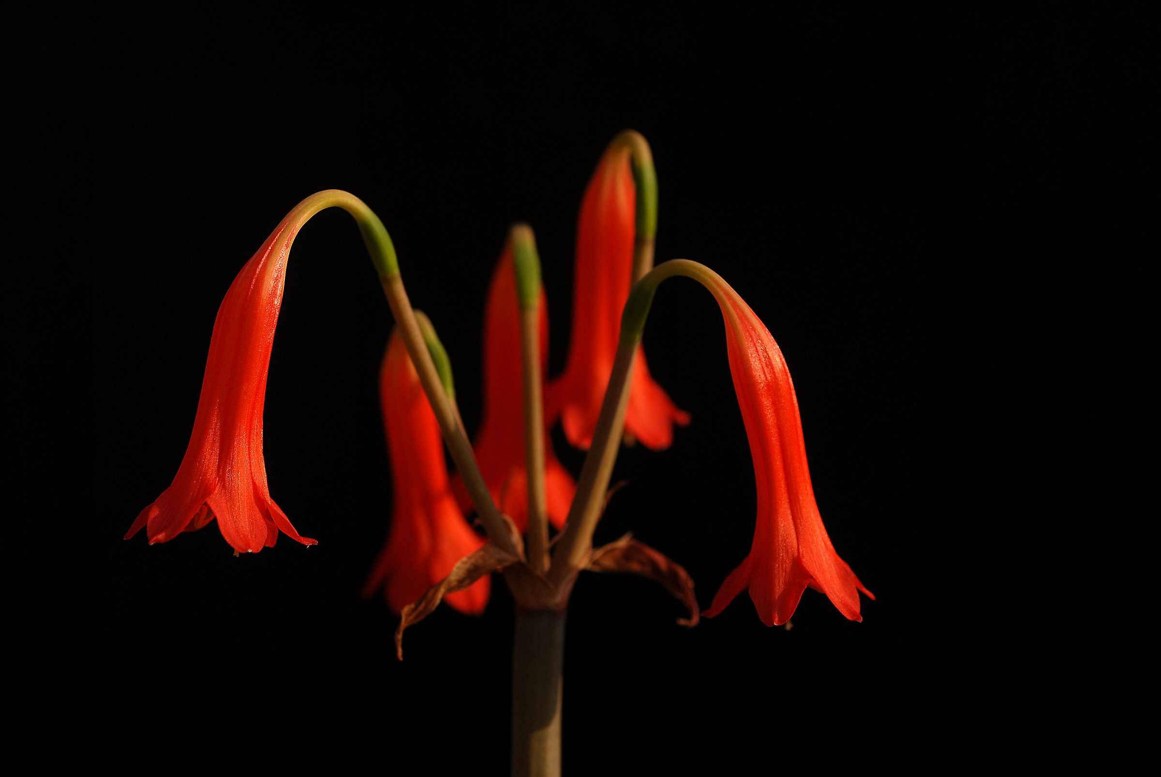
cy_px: 388
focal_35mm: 90
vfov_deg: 15.2
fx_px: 2906
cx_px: 580
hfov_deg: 22.6
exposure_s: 1/1000
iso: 200
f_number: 5.6
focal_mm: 60
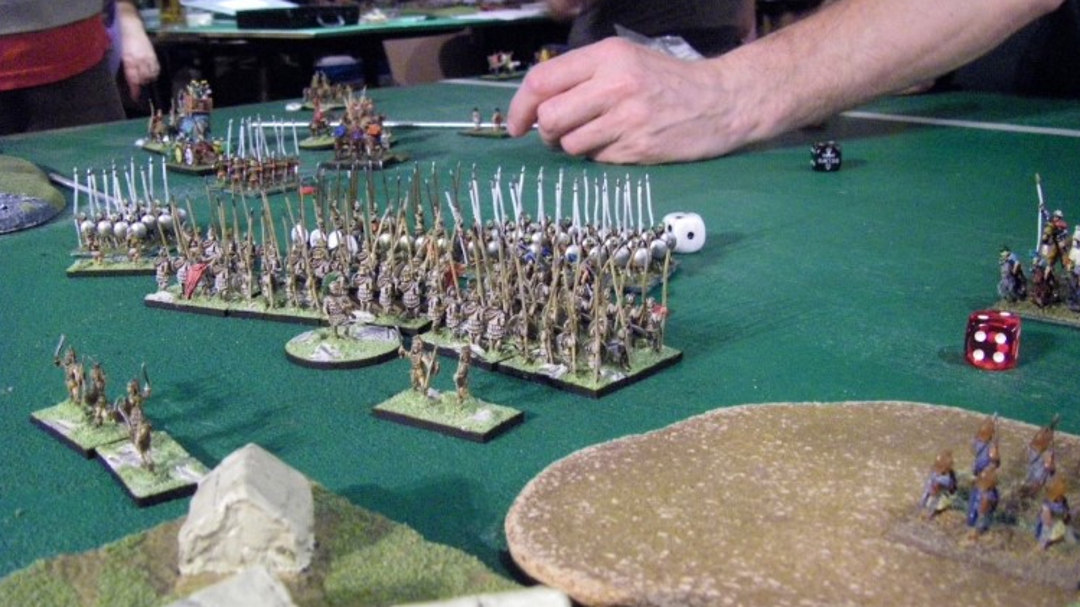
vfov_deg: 28.3
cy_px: 306
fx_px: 1203
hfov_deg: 48.4
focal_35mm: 42
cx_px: 538
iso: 800
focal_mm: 6.3
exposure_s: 1/8
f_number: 3.5
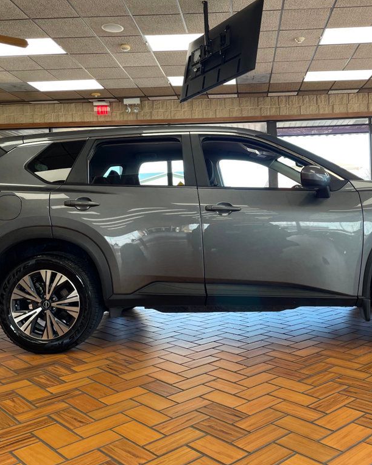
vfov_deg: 52.8
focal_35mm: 34
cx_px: 242
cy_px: 232
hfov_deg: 42.9
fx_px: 468
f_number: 1.6
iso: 40
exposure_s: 1/120
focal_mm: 4.2
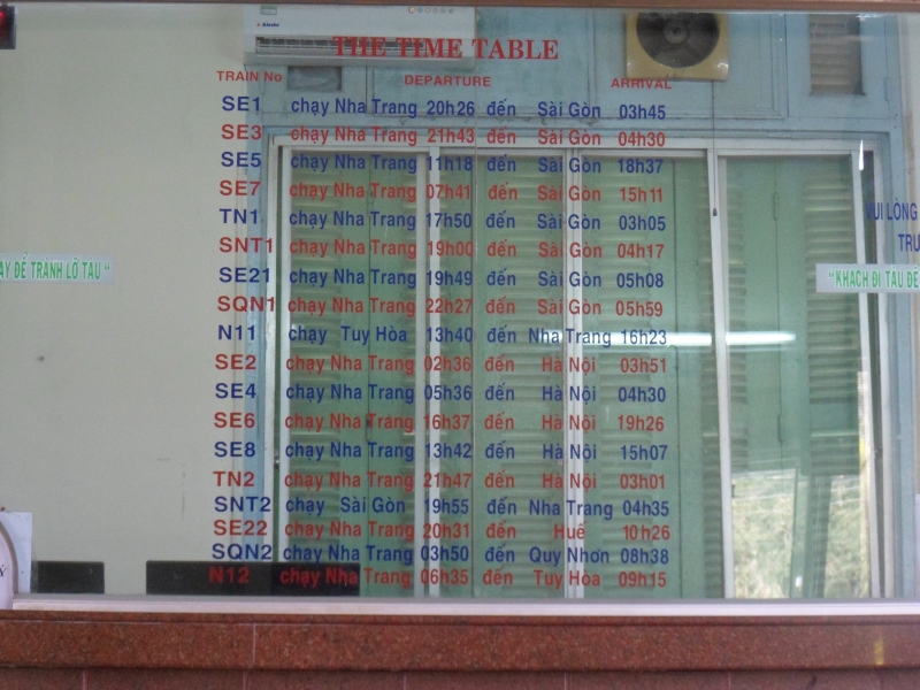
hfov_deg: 23.3
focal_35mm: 84
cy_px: 345
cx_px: 460
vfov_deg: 17.6
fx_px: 2232
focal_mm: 14
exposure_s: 1/20
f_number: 5.1
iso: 480
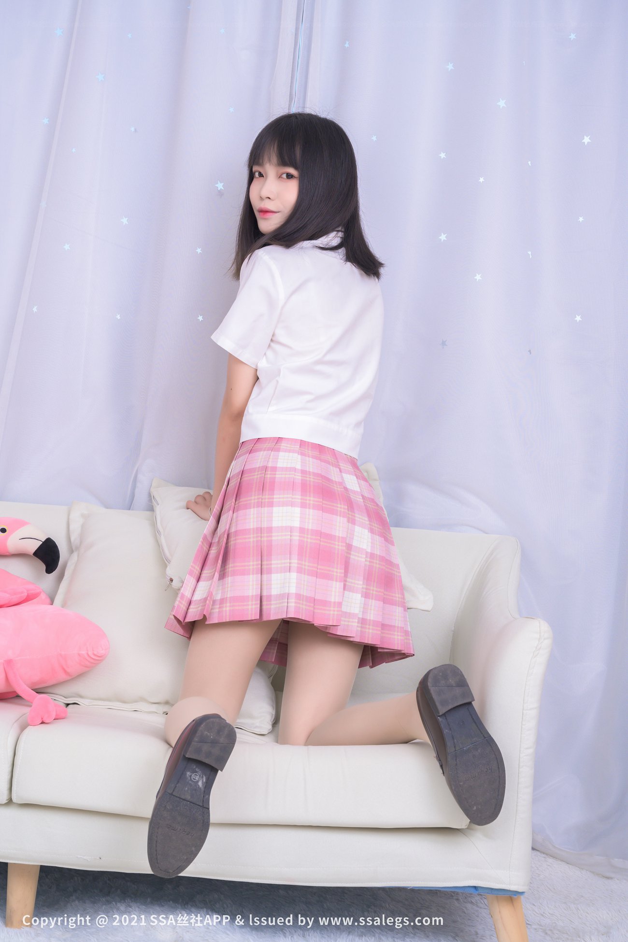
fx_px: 1361
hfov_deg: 26.0
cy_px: 471
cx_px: 314
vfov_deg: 38.2
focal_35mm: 52
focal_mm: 52
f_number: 8
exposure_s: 1/160
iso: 500
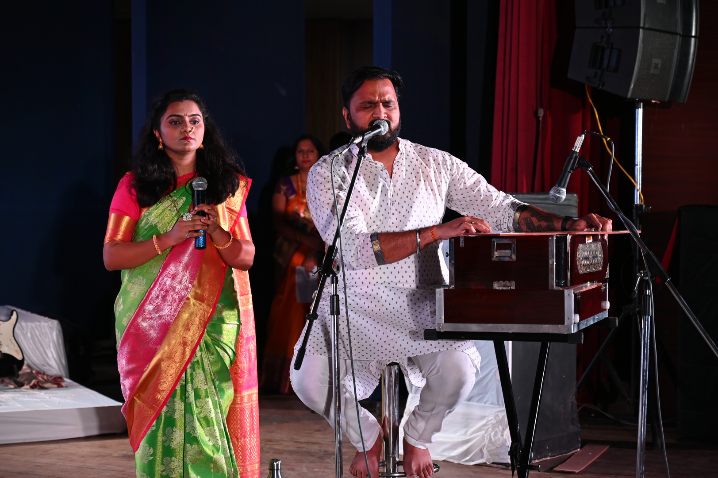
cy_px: 239
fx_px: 1395
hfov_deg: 28.9
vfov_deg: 19.4
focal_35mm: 70
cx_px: 359
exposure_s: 1/50
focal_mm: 70
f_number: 4
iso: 500
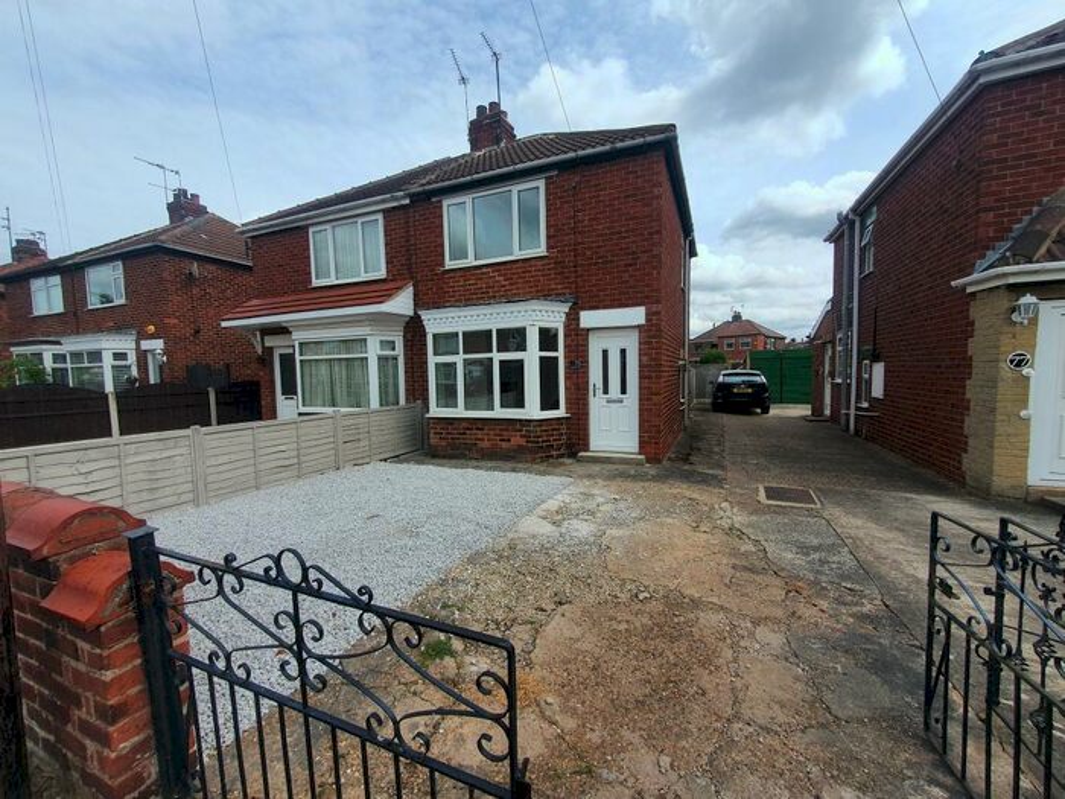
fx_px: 400
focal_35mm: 13
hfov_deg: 106.2
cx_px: 532
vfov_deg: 89.9
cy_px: 400
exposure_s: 1/1056
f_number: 2.2
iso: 50
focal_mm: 1.8
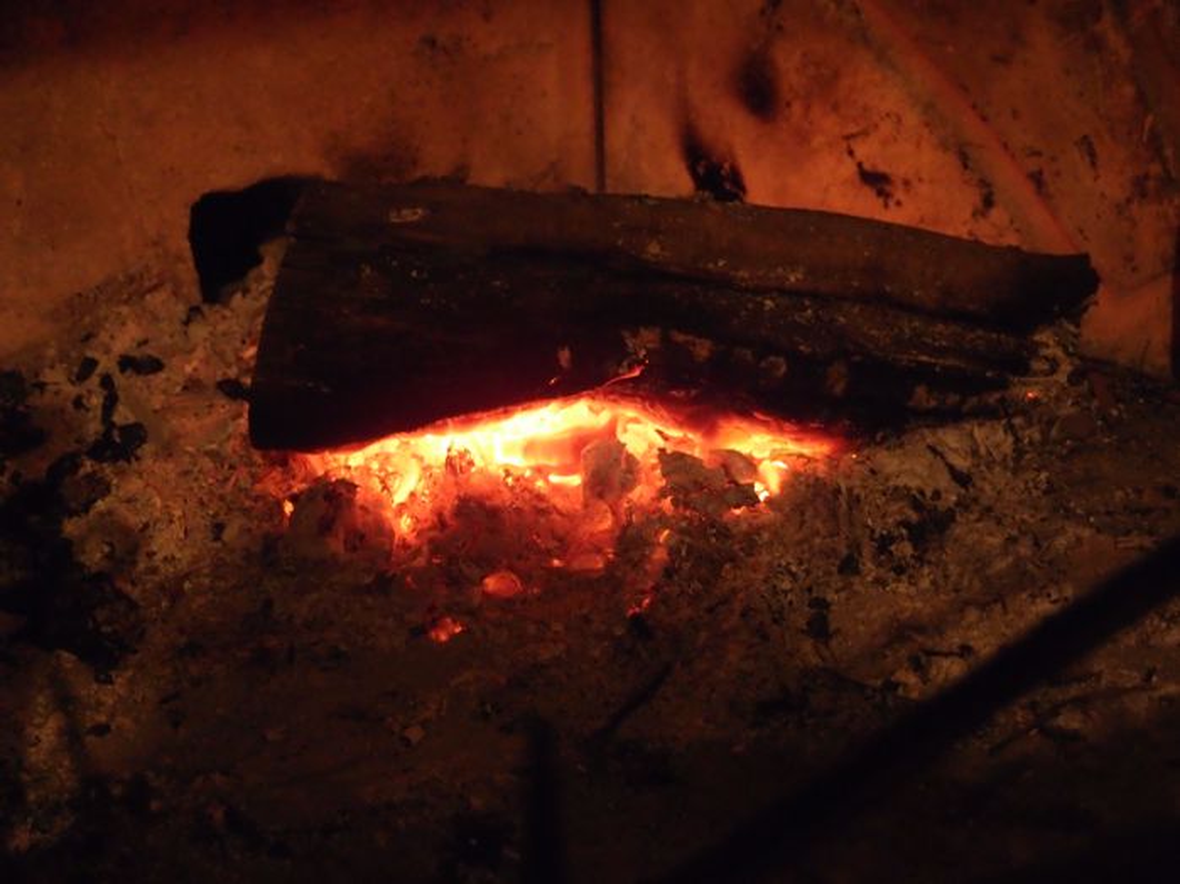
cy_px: 442
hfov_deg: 29.8
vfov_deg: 22.6
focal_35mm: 65
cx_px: 590
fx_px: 2215
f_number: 2.2
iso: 800
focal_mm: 14.05
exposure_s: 1/20
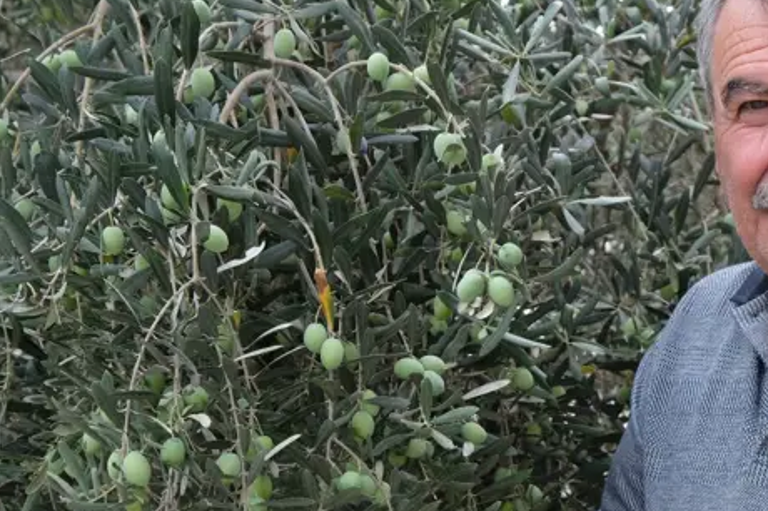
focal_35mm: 67
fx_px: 1428
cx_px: 661
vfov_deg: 20.2
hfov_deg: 29.1
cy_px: 337
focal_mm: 23.3
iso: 160
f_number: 5
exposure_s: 1/170
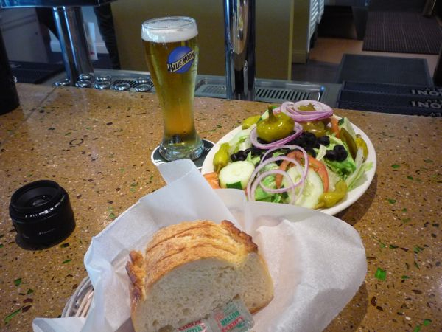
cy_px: 166
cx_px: 221
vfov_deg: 44.2
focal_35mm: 32
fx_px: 409
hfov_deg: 56.8
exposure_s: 1/25
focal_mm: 5.2
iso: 400
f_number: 3.3
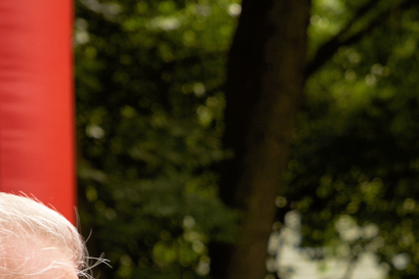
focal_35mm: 277
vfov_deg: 4.9
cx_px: 335
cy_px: 522
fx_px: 3225
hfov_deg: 7.4
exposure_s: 1/80
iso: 100
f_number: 5.6
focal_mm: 70
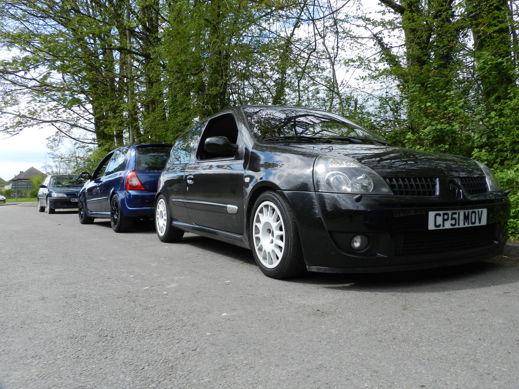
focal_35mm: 28
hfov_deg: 63.4
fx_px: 420
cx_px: 260
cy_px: 194
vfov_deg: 49.7
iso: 160
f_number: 3.6
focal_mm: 5
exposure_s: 1/800
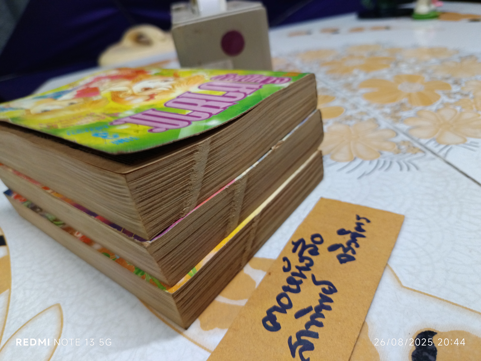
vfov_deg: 56.8
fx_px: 333
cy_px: 180
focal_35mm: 24
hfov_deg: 71.6
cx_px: 240
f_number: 1.7
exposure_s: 1/25
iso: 1050
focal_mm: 5.31
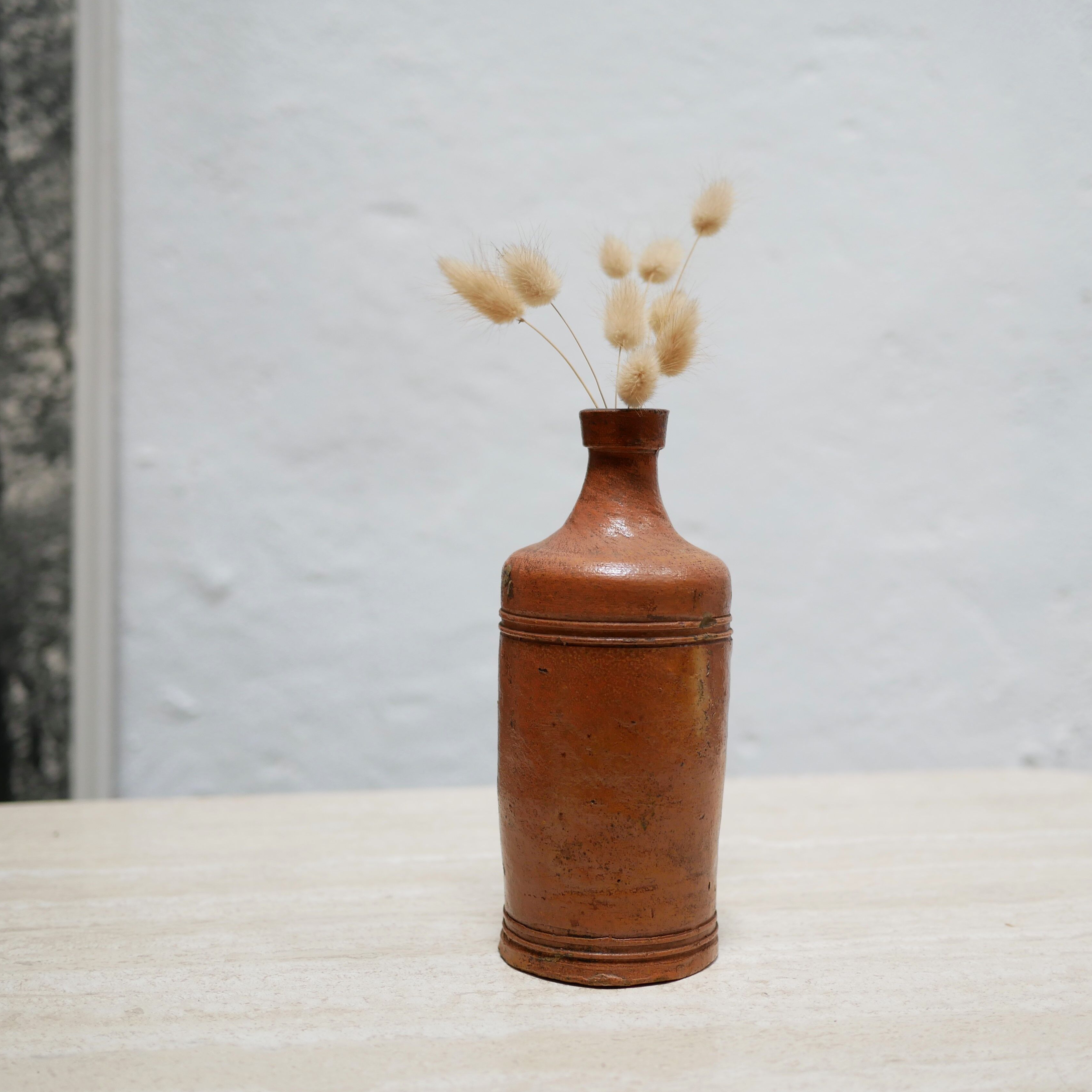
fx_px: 1713
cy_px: 550
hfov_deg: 35.4
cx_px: 552
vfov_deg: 35.4
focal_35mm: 48
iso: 320
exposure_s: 1/60
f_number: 1.7
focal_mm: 20
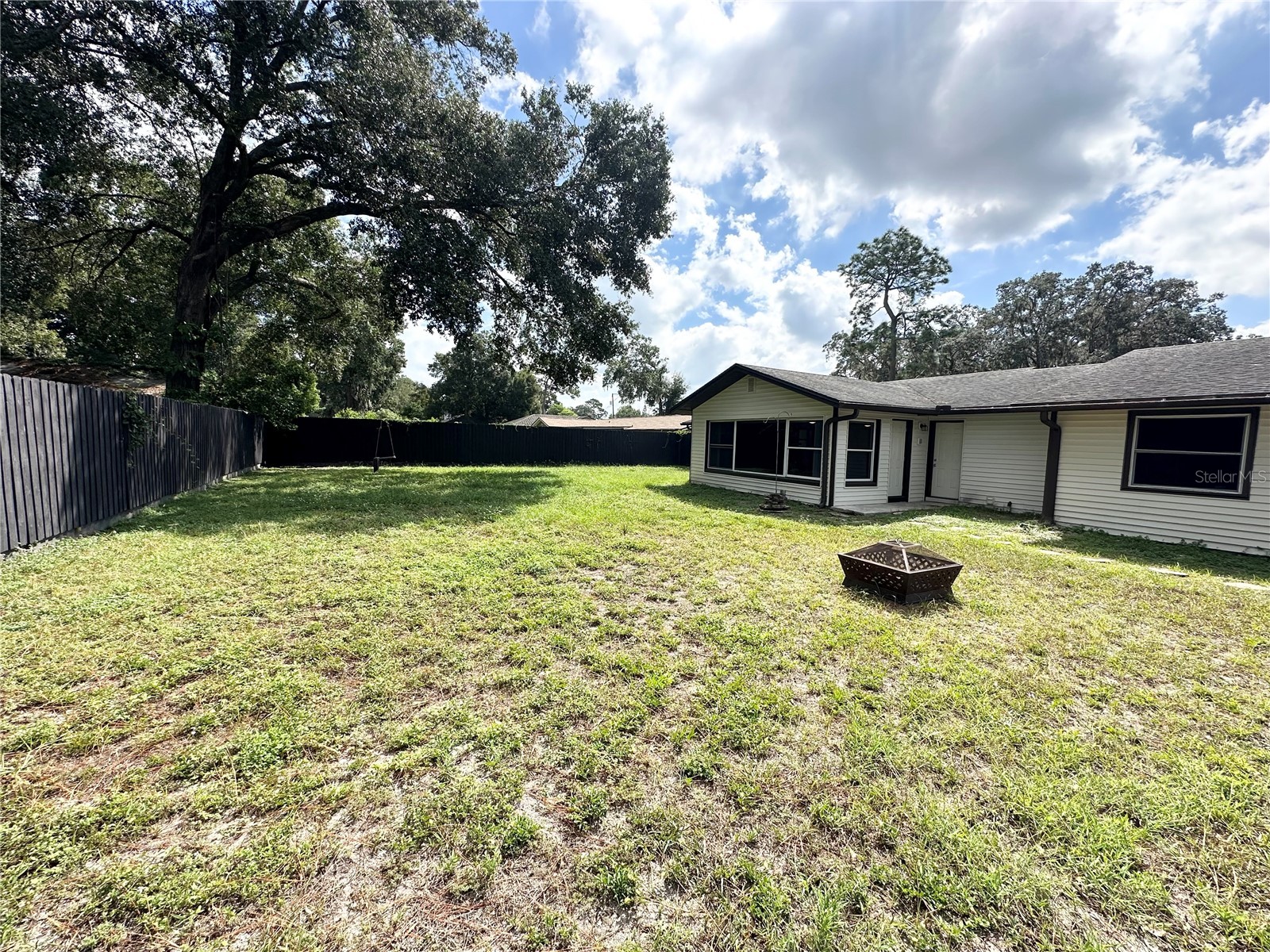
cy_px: 476
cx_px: 635
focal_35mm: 14
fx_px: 514
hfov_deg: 102.1
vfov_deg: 85.7
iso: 40
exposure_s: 1/1595
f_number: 2.2
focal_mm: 2.22
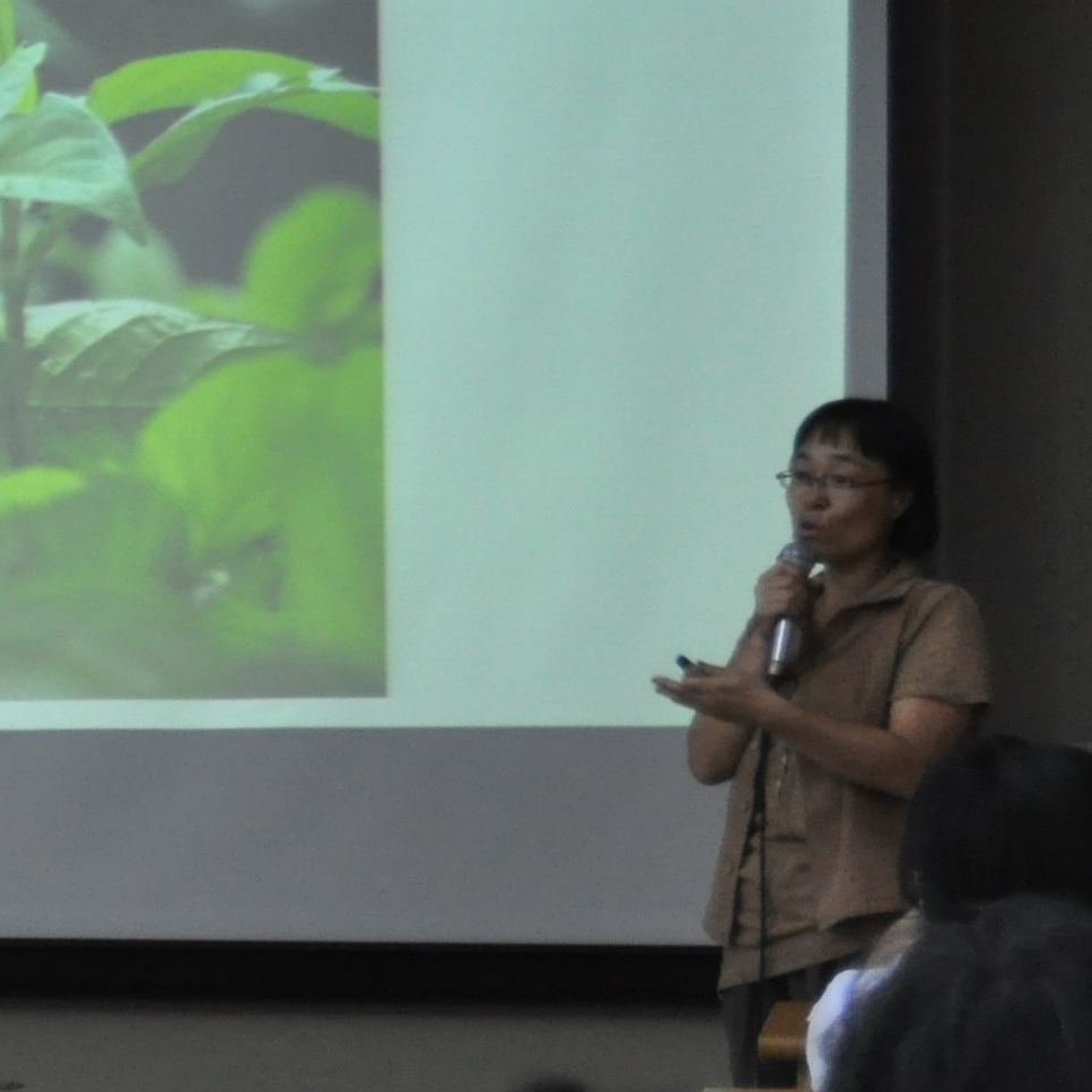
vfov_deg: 9.1
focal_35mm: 192
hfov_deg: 8.7
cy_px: 802
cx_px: -1002
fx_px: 6853
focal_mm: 34
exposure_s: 1/60
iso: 1000
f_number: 5
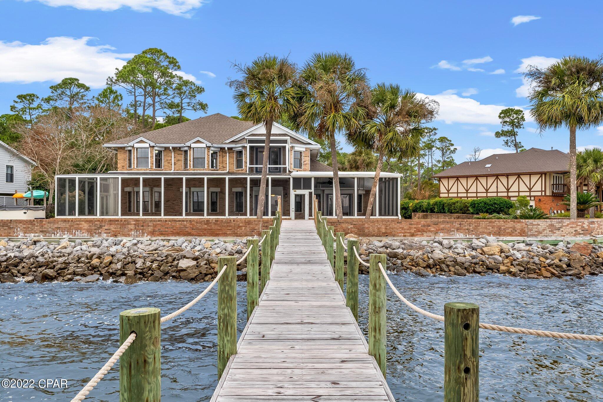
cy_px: 201
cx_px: 302
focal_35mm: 29
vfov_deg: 45.0
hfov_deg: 63.7
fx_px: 486
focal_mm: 19.7
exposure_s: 1/80
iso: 100
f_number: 11
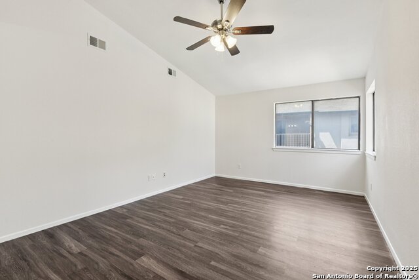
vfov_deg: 73.8
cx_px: 210
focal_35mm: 16
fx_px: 186
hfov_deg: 96.7
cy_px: 140
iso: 640
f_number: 8
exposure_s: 1/15
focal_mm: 16
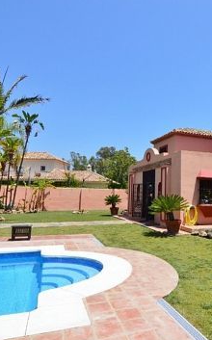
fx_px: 239
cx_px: 162
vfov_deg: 70.9
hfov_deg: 46.0
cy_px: 170
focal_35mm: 26
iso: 400
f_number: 11
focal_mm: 11
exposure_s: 1/500
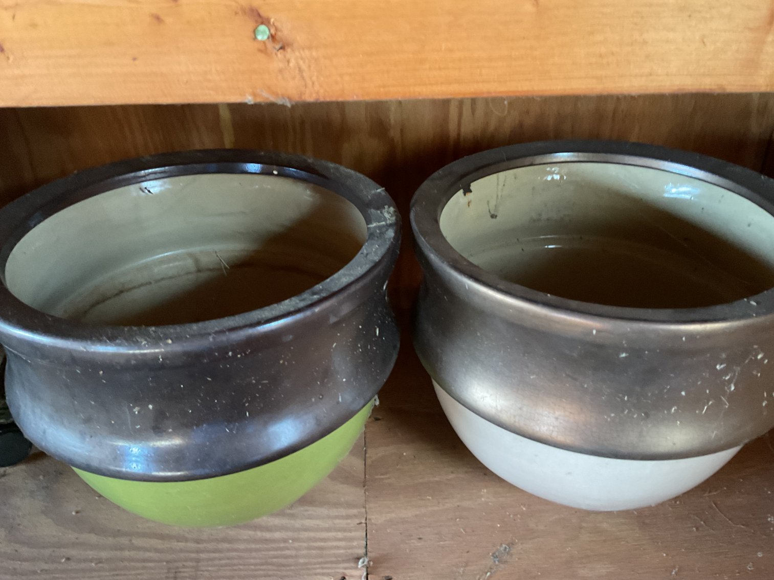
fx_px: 648
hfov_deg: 61.7
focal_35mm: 29
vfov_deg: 48.2
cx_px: 387
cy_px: 290
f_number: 1.8
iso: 250
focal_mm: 3
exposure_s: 1/25
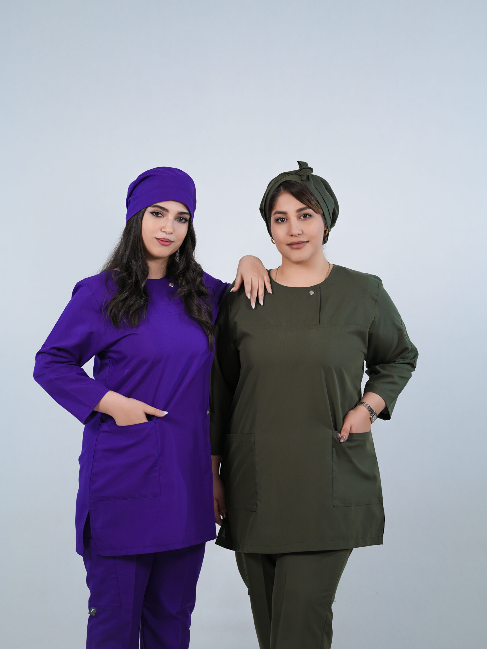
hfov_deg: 13.0
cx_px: 243
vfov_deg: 17.3
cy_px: 344
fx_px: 2139
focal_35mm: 114
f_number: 2.8
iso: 320
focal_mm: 105
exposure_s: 1/320
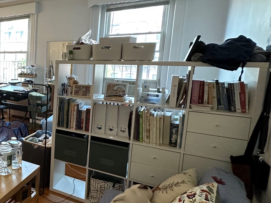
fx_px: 243
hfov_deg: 44.9
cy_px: 89
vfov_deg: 45.4
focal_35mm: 31
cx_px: -24
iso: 200
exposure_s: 1/120
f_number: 2.2
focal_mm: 2.22
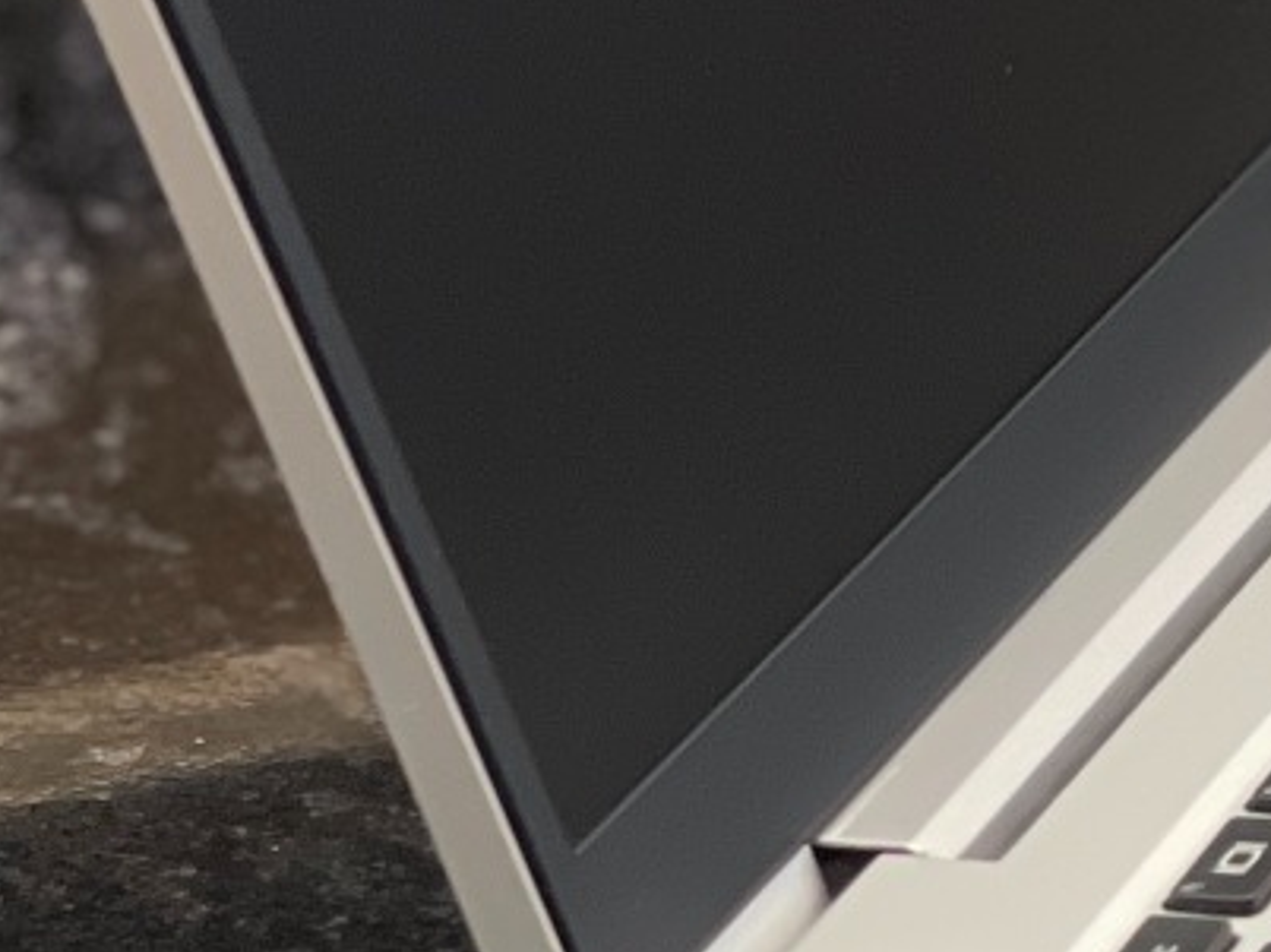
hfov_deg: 7.6
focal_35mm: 255
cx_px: 1850
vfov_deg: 5.8
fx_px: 9357
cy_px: -300
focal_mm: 7.5
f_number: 2.2
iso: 250
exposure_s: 1/73
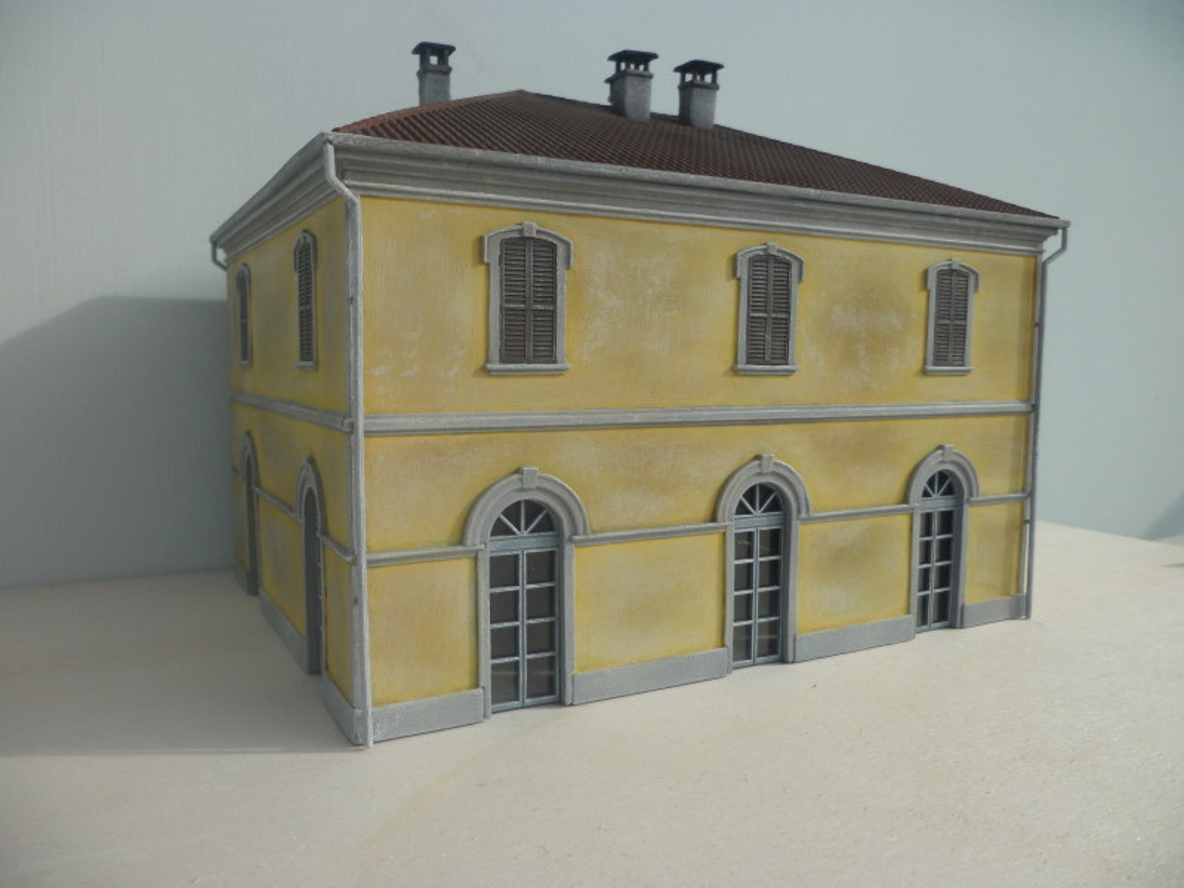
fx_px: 924
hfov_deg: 65.3
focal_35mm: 27
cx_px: 592
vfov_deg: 51.4
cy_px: 444
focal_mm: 4.9
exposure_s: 1/180
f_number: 8.9
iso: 80
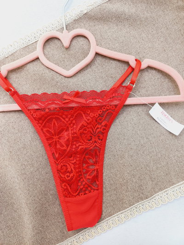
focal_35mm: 25
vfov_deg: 69.4
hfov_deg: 54.9
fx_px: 177
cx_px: 92
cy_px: 122
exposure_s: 1/50
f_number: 1.8
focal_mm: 4.6
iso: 64
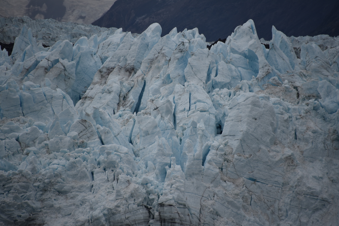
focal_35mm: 300
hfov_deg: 6.9
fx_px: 2825
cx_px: 170
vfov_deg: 4.6
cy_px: 113
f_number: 5.6
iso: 160
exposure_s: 1/640
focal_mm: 300
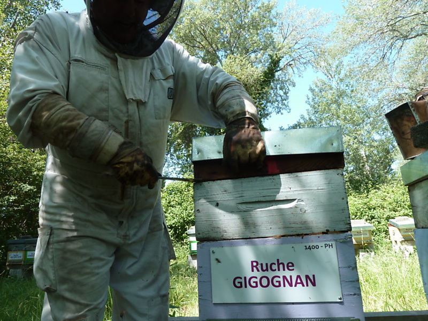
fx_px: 309
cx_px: 214
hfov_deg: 69.4
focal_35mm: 25
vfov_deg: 54.9
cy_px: 160
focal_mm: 4.1
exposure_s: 1/125
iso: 80
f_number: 4
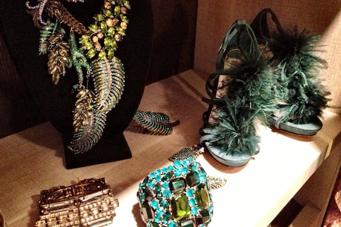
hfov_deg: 51.9
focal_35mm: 37
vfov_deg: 36.0
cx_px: 173
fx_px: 351
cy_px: 109
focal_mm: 4.28
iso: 800
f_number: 2.4
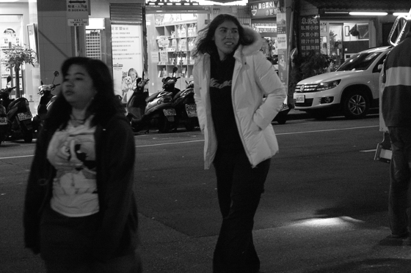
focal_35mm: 75
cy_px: 108
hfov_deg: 26.3
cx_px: 350
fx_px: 856
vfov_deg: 18.2
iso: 800
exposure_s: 1/50
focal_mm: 24.2
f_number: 2.8
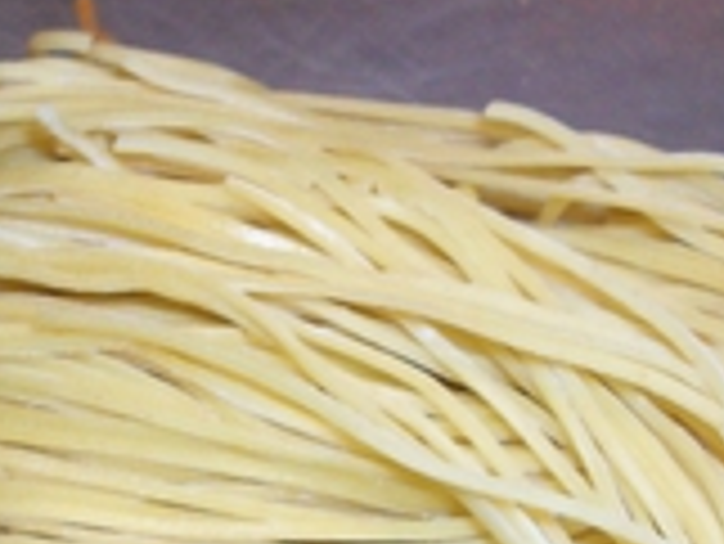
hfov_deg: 20.6
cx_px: 391
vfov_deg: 15.2
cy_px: 575
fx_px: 1988
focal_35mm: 95
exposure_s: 1/60
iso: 160
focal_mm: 5.7
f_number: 2.8
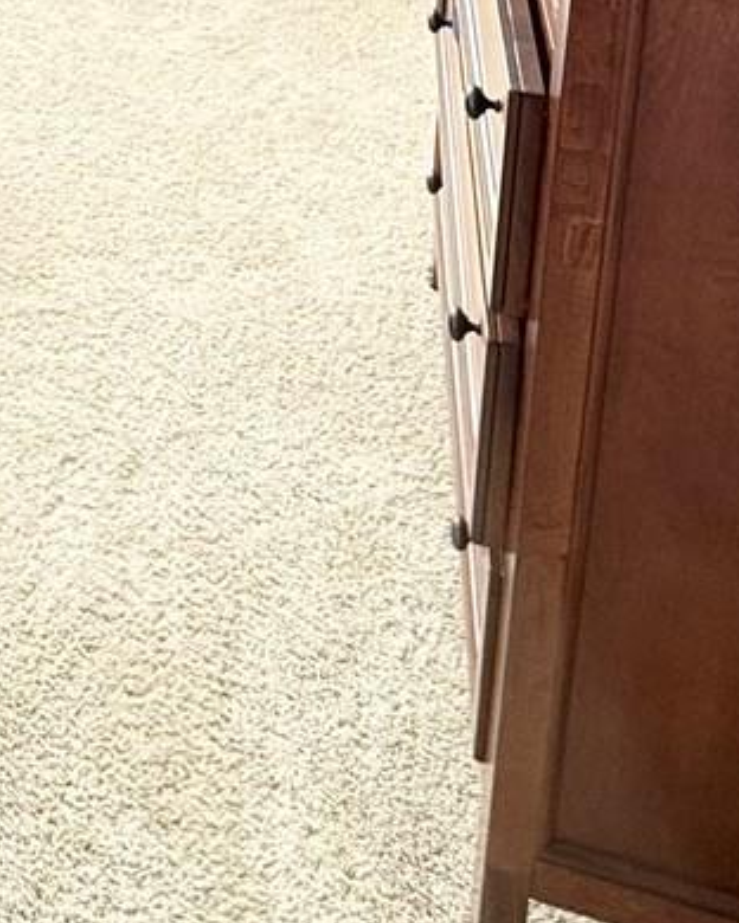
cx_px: -173
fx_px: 1531
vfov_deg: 25.7
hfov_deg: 24.3
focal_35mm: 56
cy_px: -440
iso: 125
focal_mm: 2.22
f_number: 2.2
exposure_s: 1/99
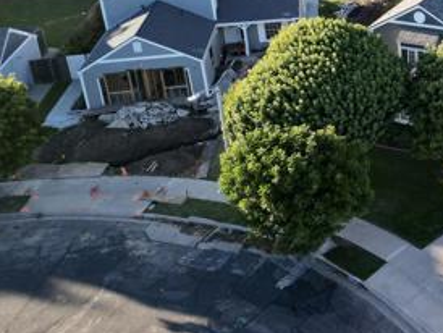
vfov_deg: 25.0
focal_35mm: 56
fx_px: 717
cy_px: 5
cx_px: 504
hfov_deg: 30.2
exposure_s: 1/25
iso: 100
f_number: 1.7
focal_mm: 6.72
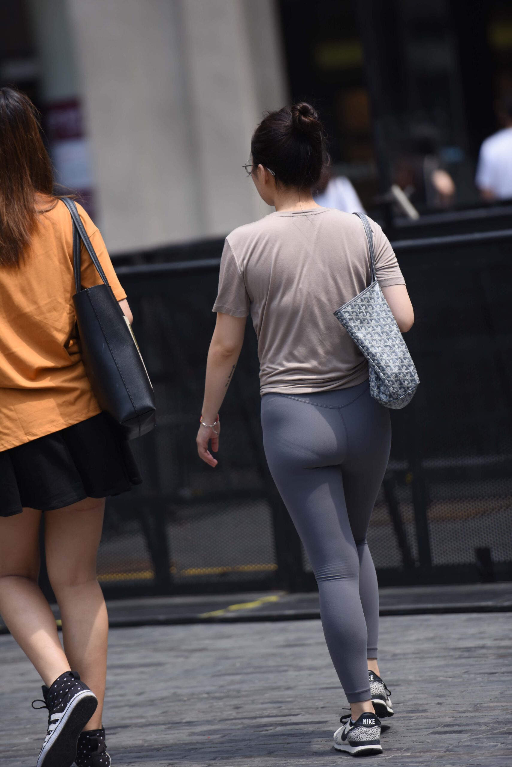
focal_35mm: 200
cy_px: 384
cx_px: 256
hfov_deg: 6.9
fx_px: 4262
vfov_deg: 10.3
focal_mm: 200
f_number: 2.8
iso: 200
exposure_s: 1/1000
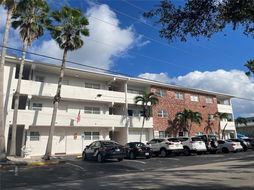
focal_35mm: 26
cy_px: 95
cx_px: 127
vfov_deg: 53.1
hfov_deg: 67.3
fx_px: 191
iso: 32
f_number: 1.6
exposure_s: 1/6993
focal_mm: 5.1
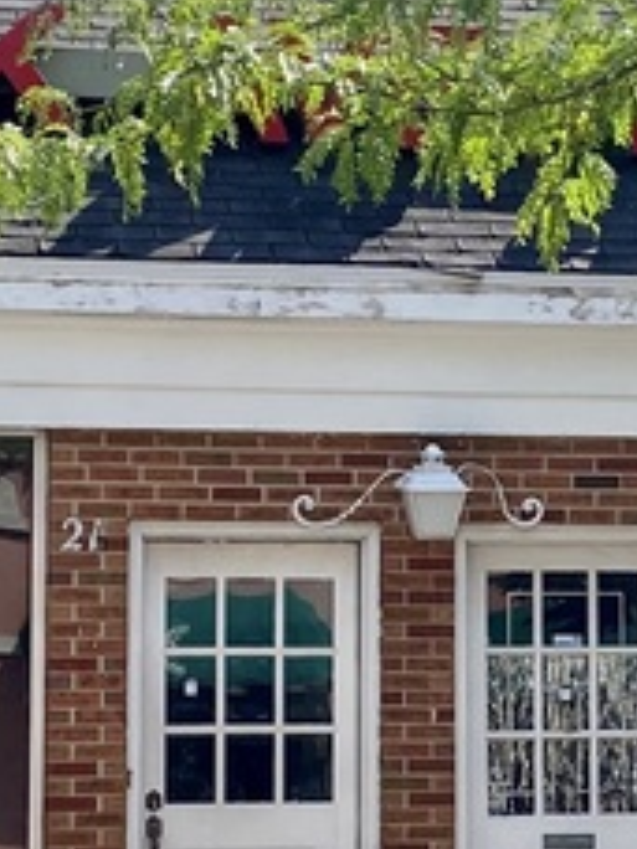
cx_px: 510
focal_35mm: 123
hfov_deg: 12.0
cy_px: 555
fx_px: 3018
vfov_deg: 16.0
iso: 32
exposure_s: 1/1898
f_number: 1.8
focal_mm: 4.25
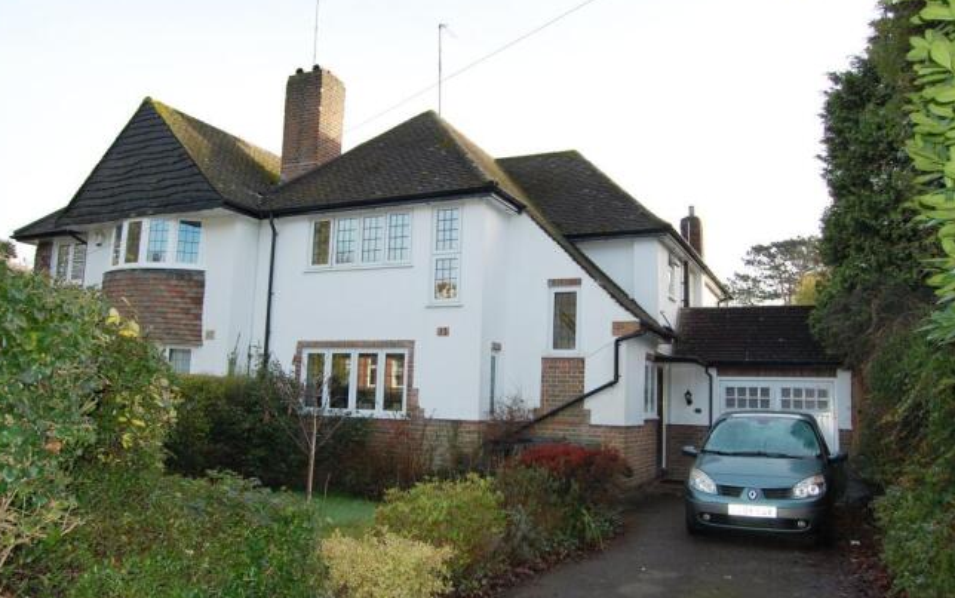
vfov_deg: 44.6
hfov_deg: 66.4
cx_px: 470
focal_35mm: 28
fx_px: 729
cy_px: 304
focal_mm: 18
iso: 400
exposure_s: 1/500
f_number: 5.6
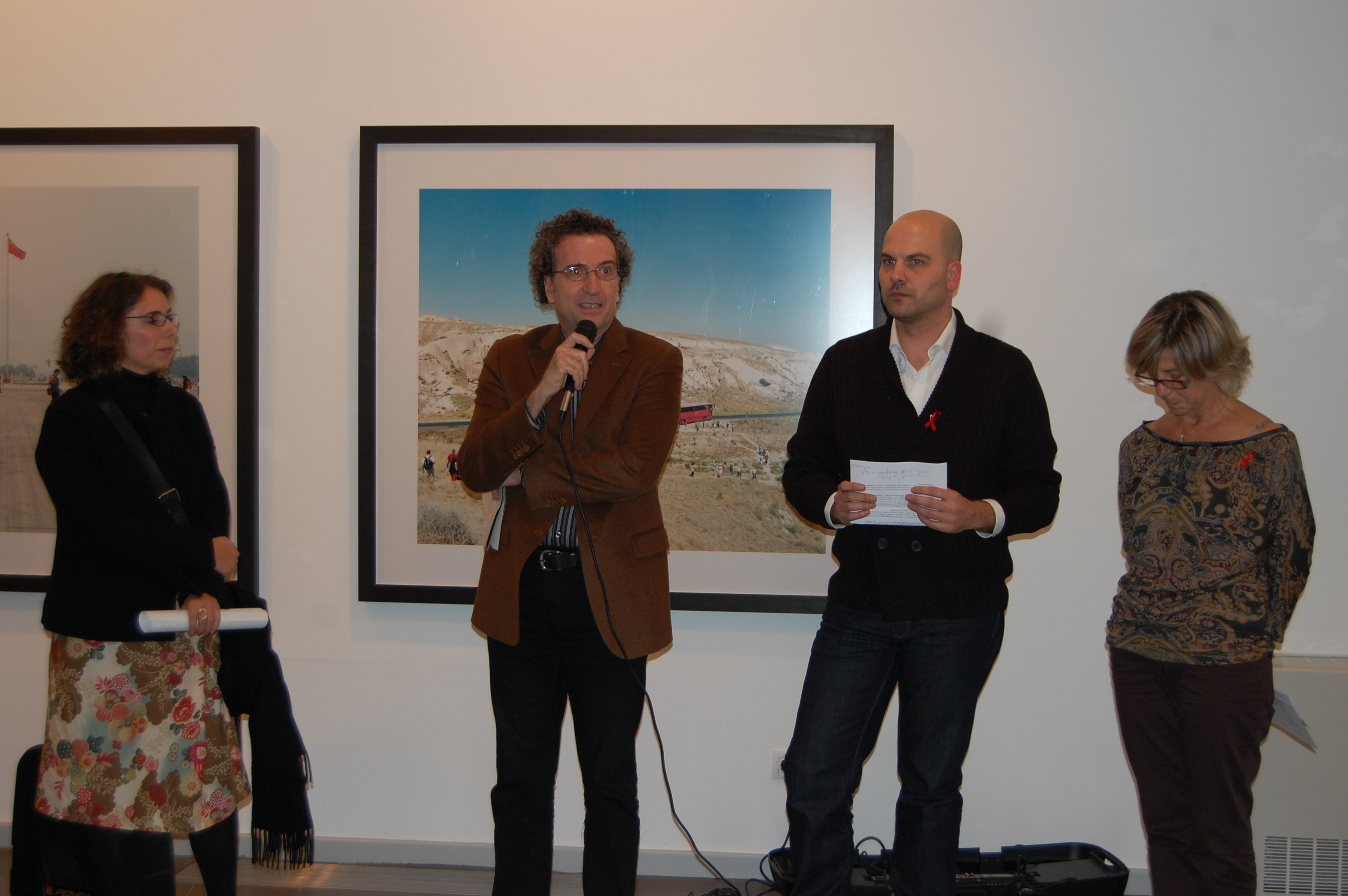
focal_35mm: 51
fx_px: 1908
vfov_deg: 26.4
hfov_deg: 38.9
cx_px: 674
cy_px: 448
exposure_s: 1/60
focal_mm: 34
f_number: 4.5
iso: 400
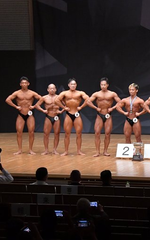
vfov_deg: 12.9
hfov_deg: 8.0
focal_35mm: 162
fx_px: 1060
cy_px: 120
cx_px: 167
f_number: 5.6
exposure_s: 1/400
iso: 6400
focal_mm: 70
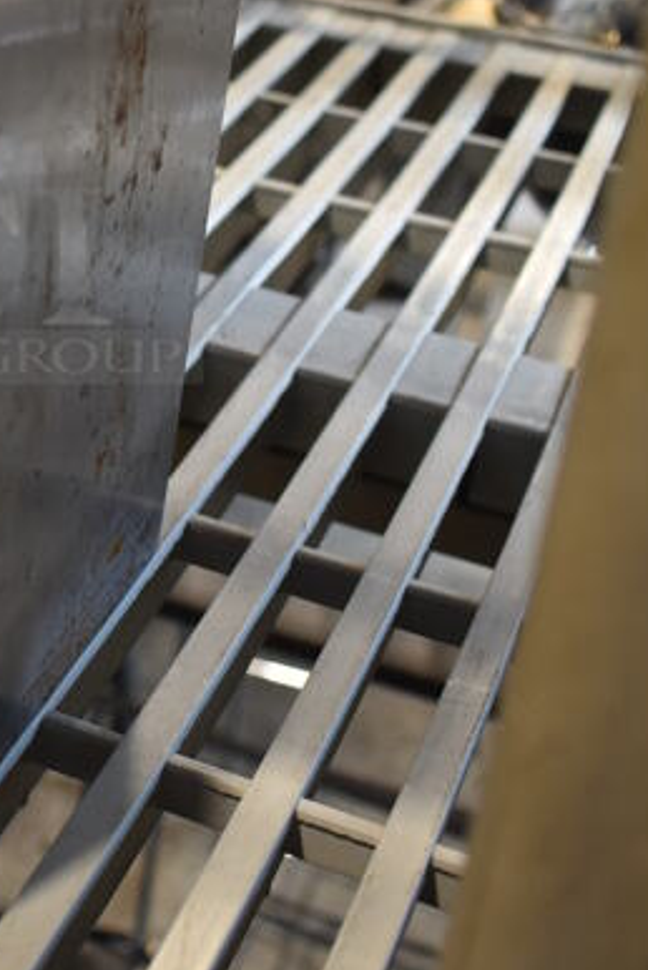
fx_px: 1913
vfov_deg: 28.1
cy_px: 253
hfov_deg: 18.5
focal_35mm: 71
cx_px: -75
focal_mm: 20
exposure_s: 1/40
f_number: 4.5
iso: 400
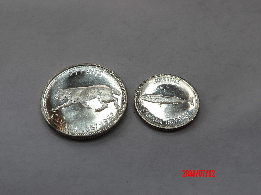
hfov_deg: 44.8
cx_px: 130
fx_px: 317
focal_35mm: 42
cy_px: 98
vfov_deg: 34.3
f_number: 4.9
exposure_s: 1/122
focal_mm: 7.6
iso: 100
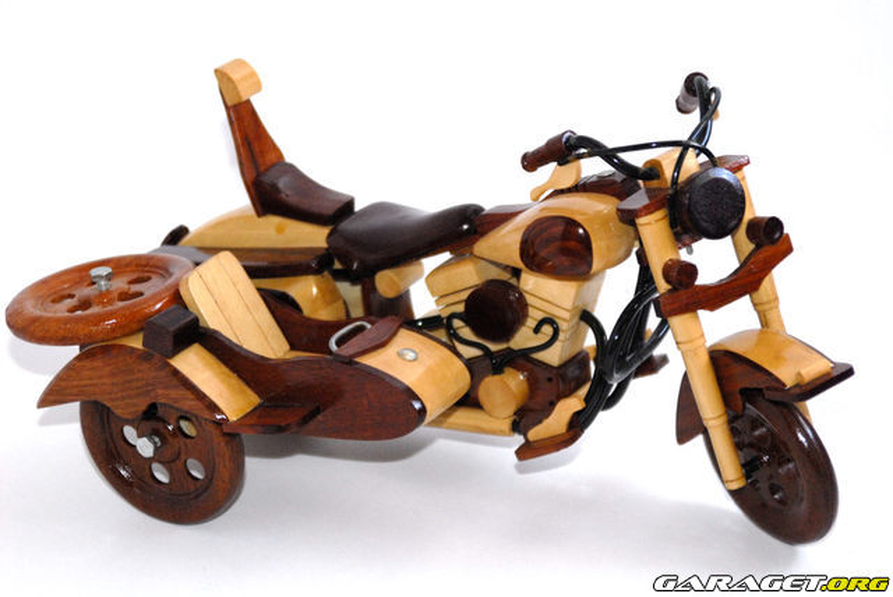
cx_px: 446
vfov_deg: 13.1
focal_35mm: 105
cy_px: 298
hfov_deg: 19.4
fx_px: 2607
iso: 800
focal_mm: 70
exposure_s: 1/50
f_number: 5
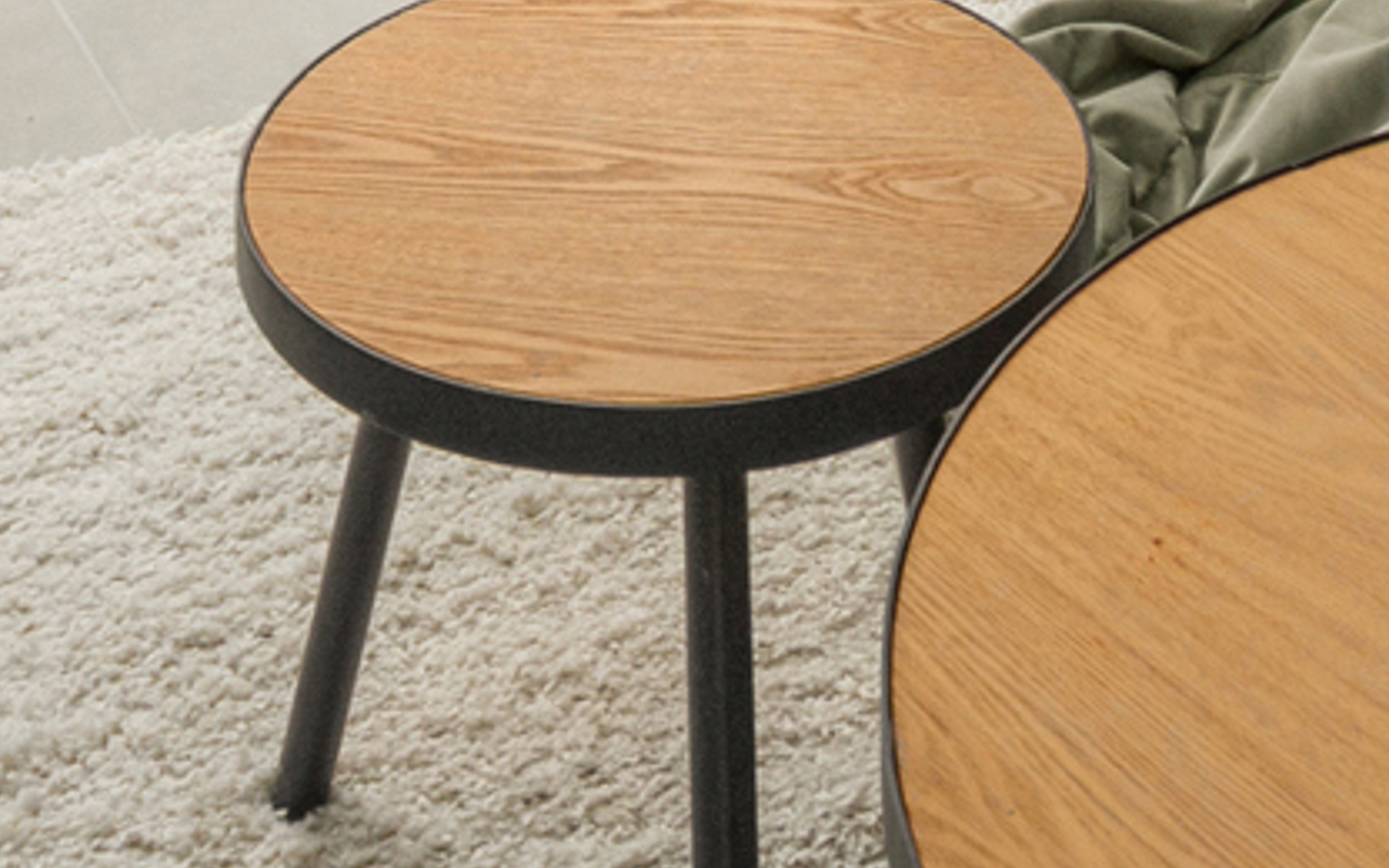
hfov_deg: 27.8
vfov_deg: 12.9
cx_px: 791
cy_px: -1282
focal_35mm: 74
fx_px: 2801
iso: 250
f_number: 11
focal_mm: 14
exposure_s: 1/2.5
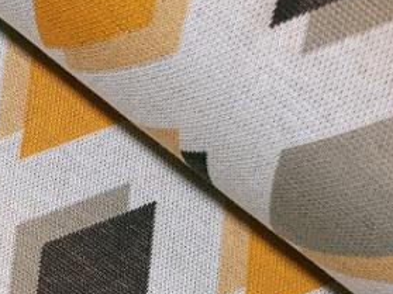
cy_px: 271
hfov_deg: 25.1
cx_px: -75
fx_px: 794
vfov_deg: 20.5
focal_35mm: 70
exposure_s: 1/90
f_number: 1.8
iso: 50
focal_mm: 5.4
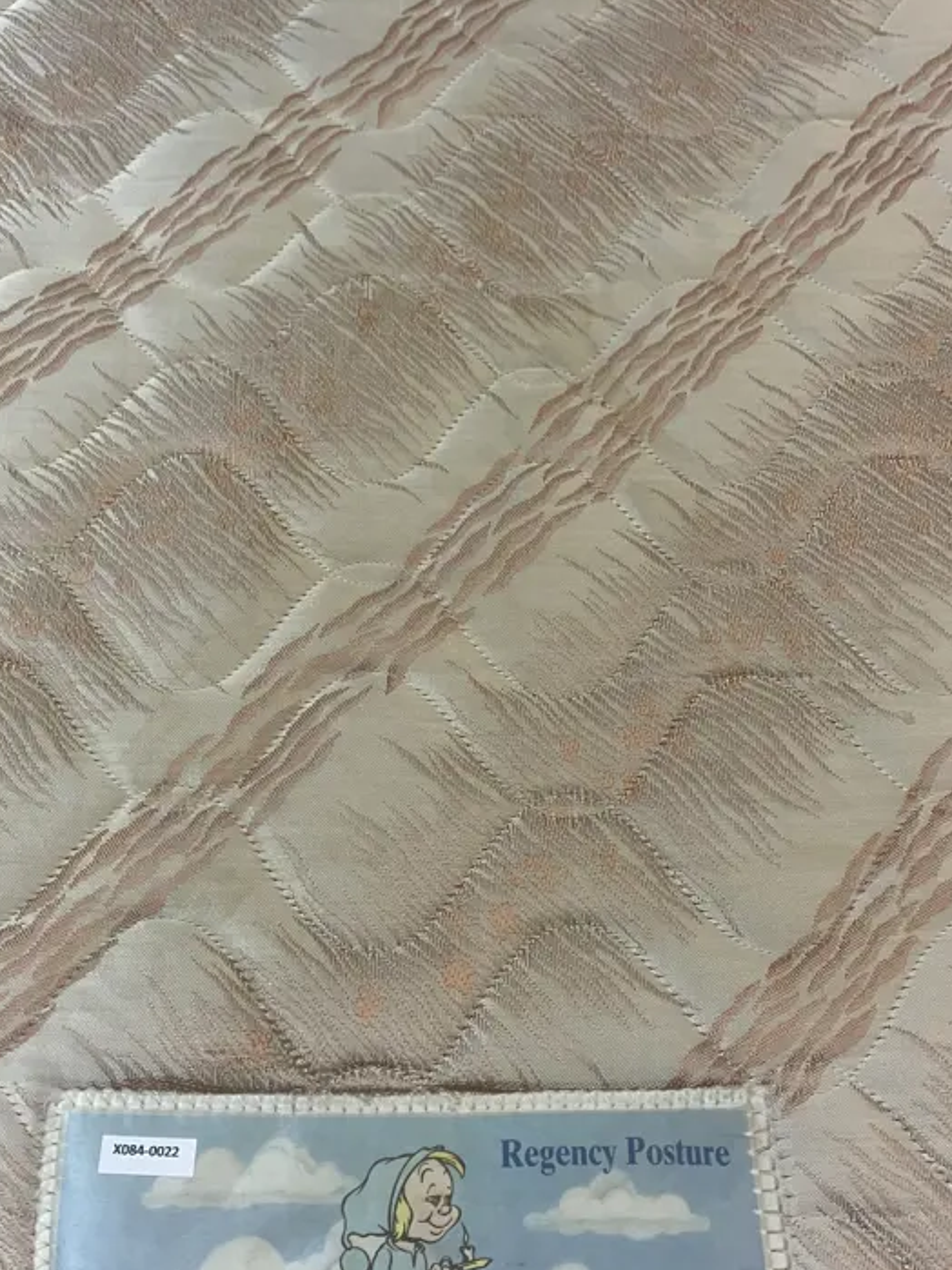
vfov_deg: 45.8
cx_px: 392
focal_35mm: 41
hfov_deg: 35.0
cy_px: 616
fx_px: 1504
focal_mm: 3.99
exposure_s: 1/50
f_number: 1.8
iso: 50
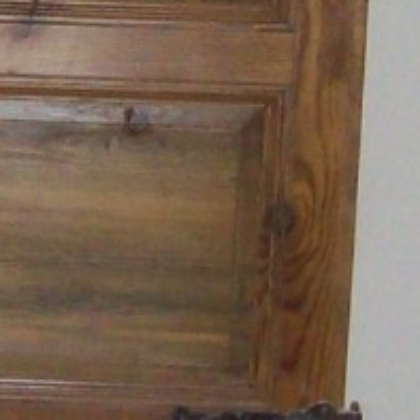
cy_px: -58
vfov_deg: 7.5
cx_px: -26
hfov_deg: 7.5
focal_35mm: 233
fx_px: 3198
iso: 200
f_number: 2.7
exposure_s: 1/64
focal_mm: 6
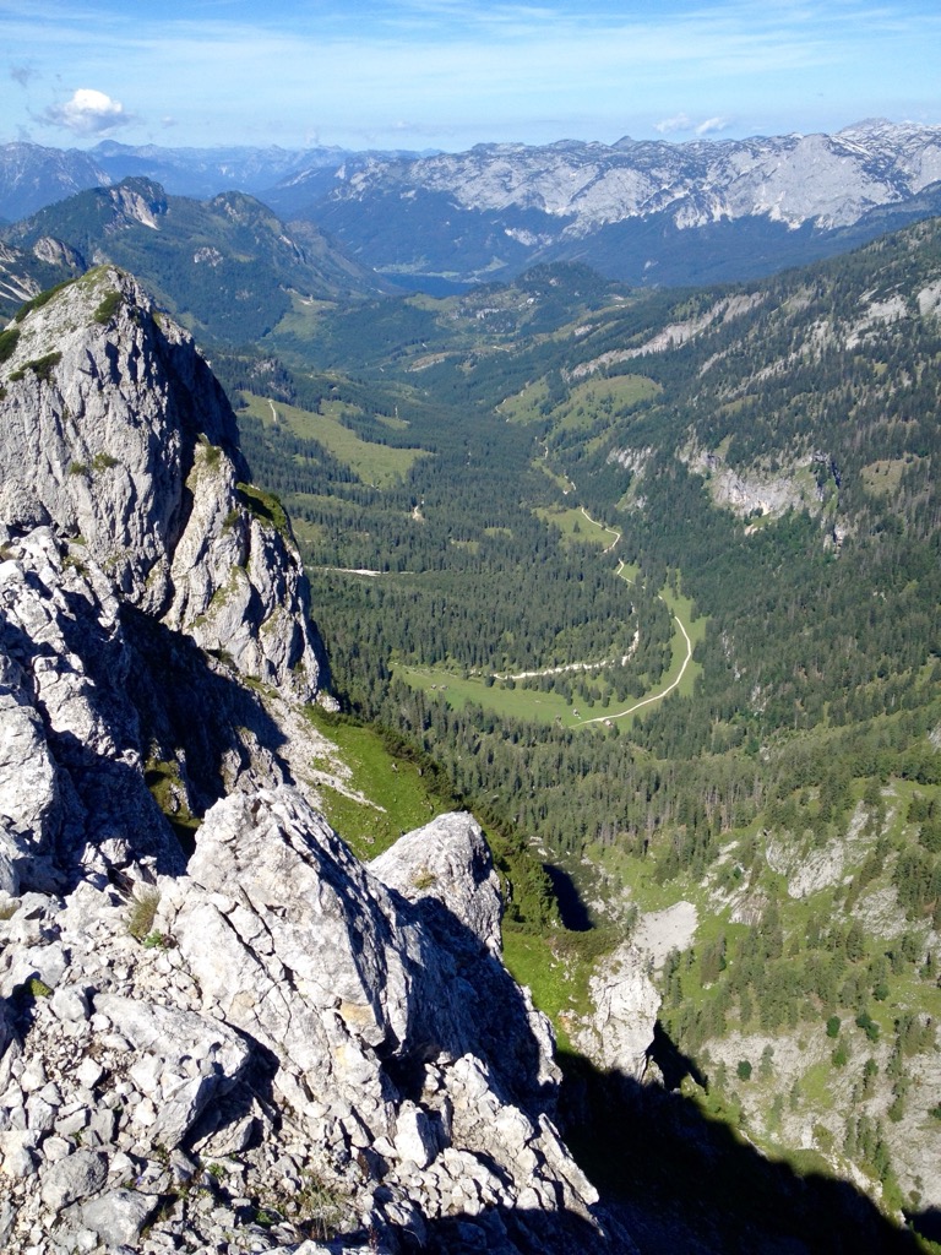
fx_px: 1269
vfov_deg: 52.6
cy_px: 628
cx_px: 470
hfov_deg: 40.7
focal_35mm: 35
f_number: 2.4
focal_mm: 4.28
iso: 50
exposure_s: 1/1577
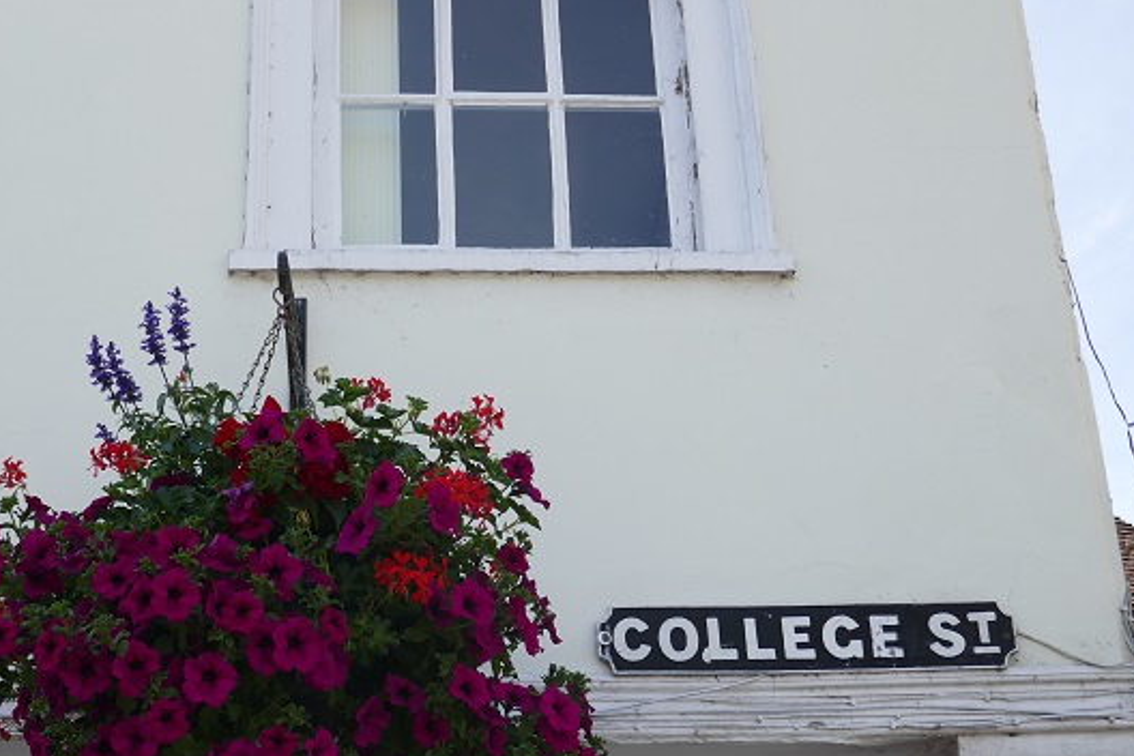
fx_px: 1669
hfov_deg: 37.4
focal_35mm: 53
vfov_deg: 25.3
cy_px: 529
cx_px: 477
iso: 125
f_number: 3.4
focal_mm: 12.7
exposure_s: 1/500
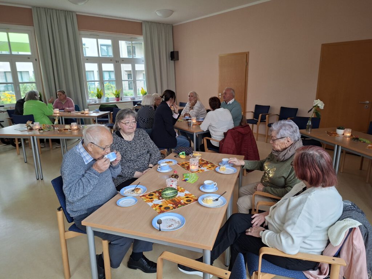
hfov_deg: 73.9
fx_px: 247
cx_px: 186
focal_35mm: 23
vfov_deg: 58.9
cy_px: 140
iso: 200
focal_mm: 5.54
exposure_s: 1/100
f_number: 1.8
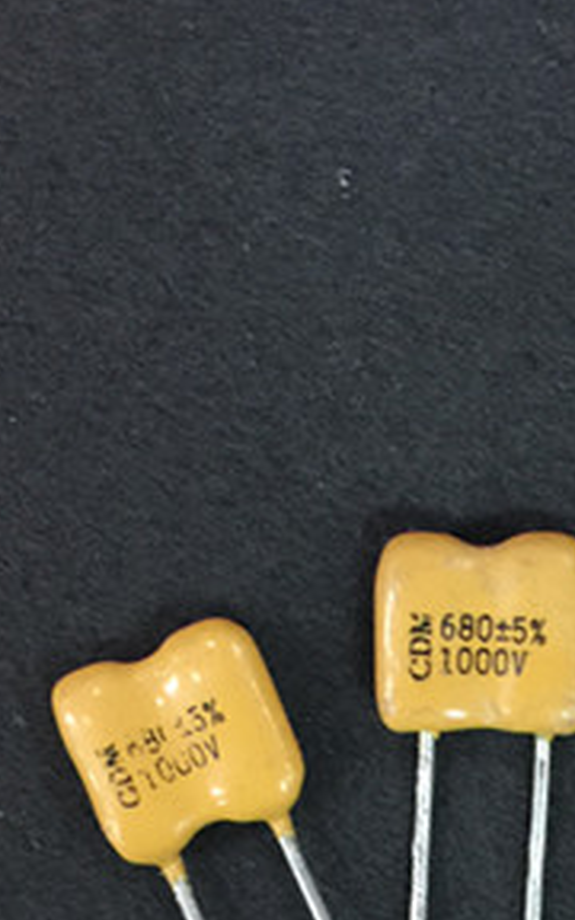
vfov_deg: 27.9
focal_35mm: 71
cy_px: 821
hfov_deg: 17.7
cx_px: 645
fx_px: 1780
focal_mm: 4.15
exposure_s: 1/4
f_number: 2.2
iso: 64
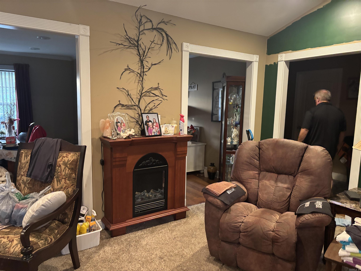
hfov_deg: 67.3
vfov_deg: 53.1
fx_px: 271
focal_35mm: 26
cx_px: 180
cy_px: 136
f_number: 1.6
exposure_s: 1/40
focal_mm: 5.96
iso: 640
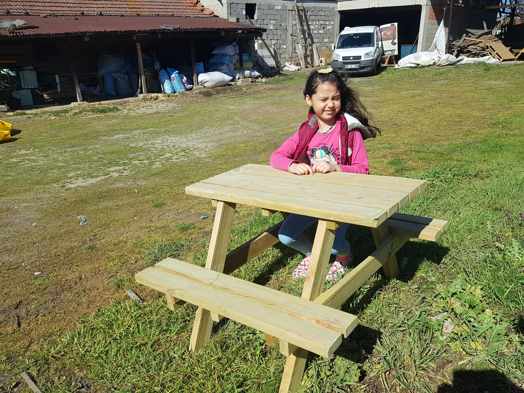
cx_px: 262
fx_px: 394
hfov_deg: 67.3
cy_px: 196
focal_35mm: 26
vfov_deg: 53.1
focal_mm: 4.2
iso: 50
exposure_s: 1/2872
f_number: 1.7
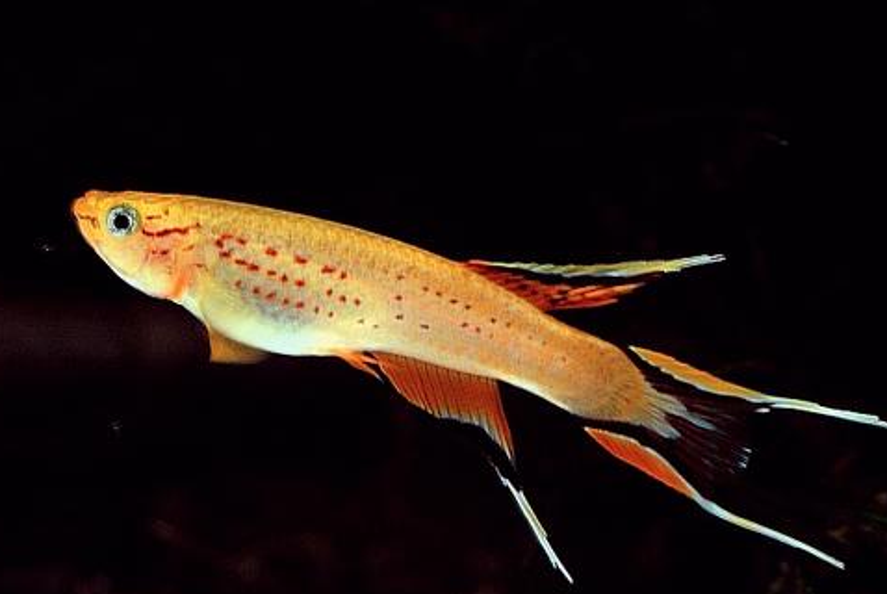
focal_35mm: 211
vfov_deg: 6.5
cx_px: 419
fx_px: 5197
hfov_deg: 9.8
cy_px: 321
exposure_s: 1/10
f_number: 11
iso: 400
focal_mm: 105
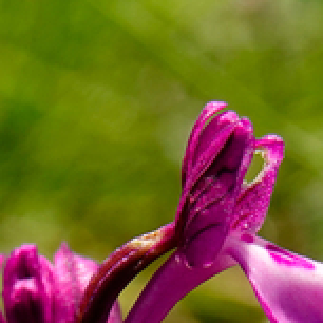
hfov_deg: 5.5
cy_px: 680
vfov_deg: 5.4
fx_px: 3336
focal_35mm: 316
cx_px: 308
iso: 100
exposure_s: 1/640
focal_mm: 18.21
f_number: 4
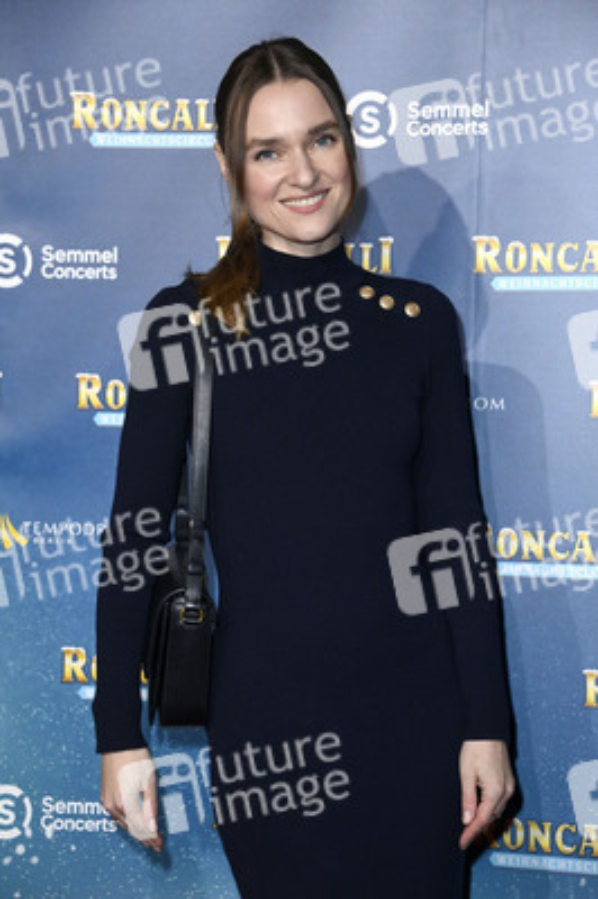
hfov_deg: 15.2
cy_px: 450
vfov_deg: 22.6
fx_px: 2246
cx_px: 299
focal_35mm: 90
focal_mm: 90
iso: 1250
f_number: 5.6
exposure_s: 1/250
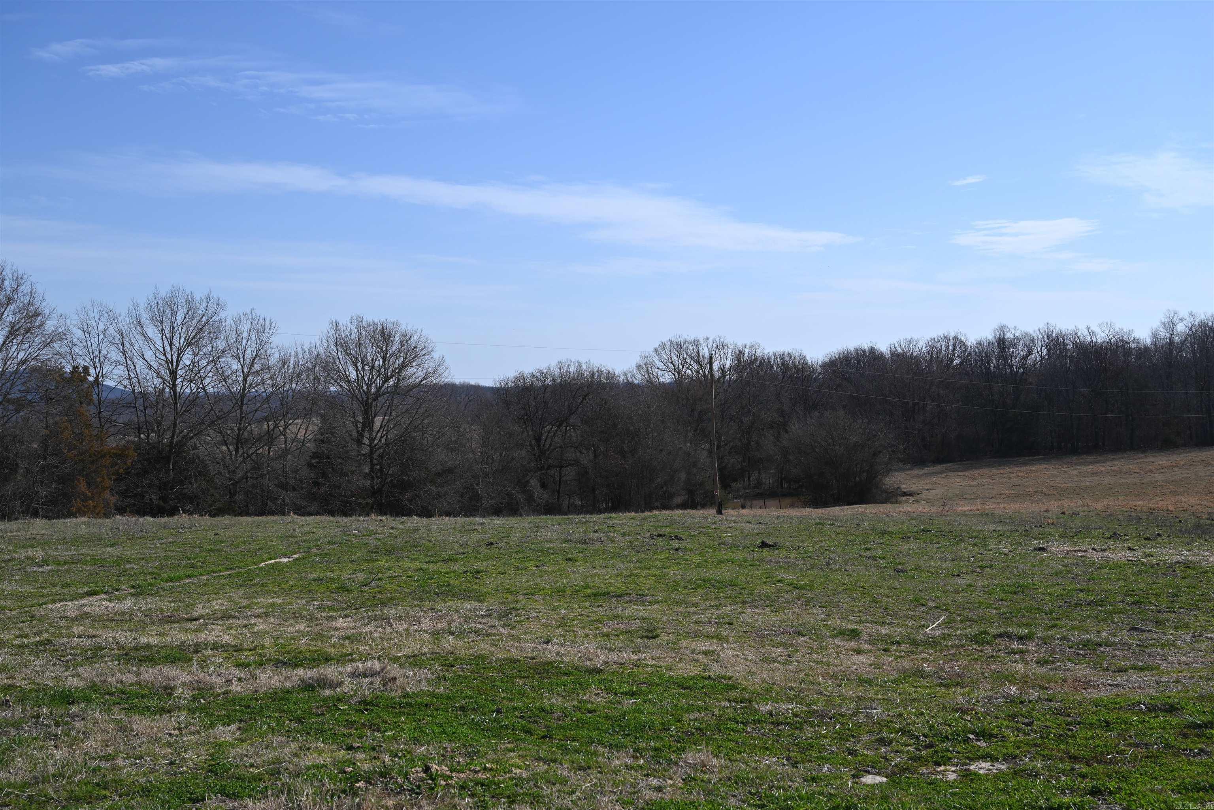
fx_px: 1248
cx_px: 607
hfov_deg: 51.9
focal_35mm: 37
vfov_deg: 36.0
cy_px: 405
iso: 100
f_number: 8
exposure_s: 1/500
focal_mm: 37
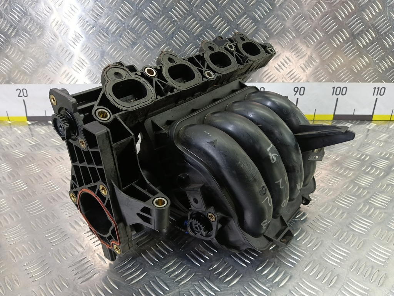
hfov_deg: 73.9
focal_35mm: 23
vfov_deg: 58.9
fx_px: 262
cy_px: 148
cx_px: 197
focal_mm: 4.11
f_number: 1.6
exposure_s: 1/50
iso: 200
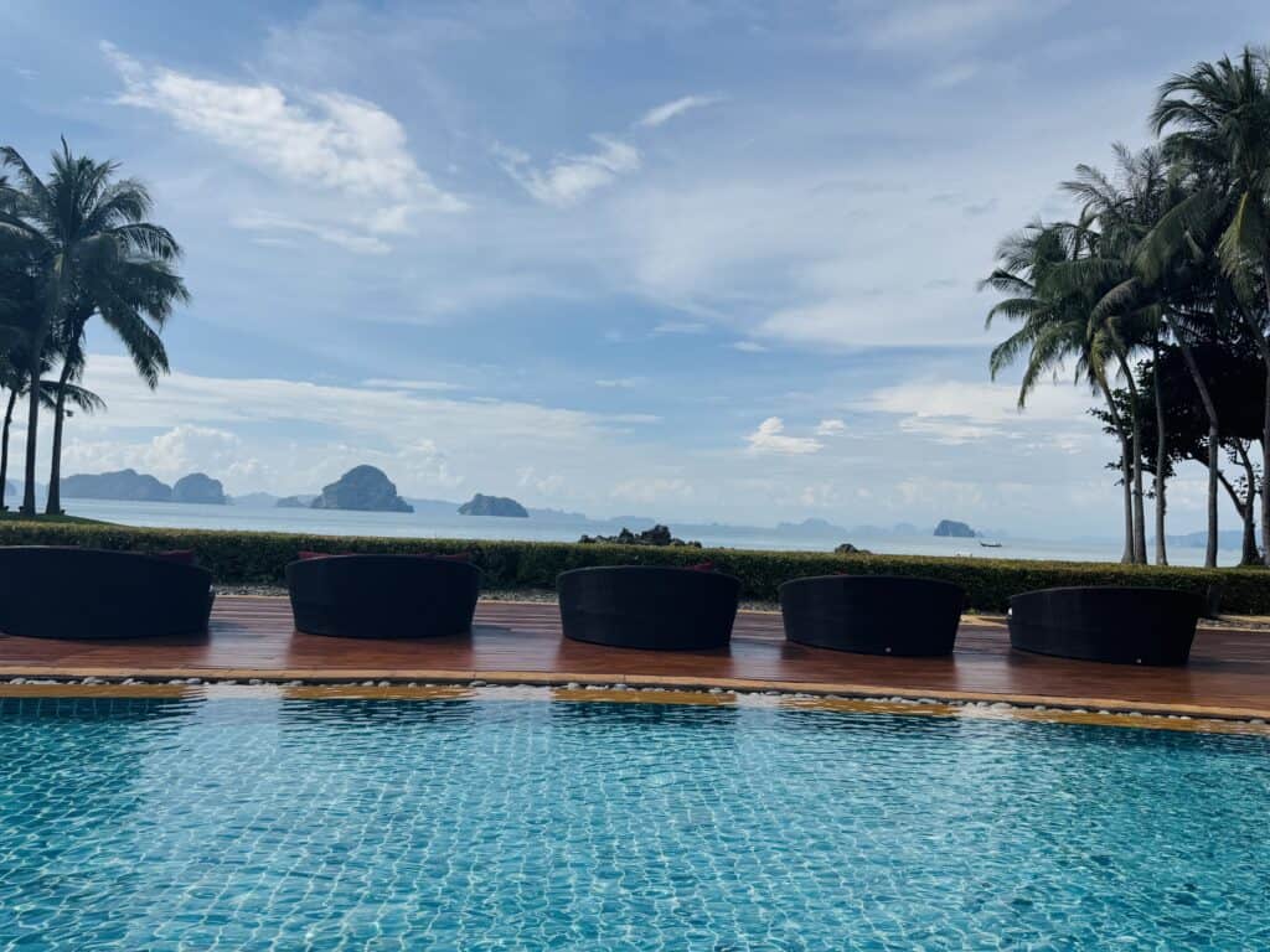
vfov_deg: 56.8
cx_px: 635
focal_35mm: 24
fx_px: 881
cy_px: 476
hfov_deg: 71.6
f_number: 1.78
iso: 80
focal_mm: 6.76
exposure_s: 1/10417
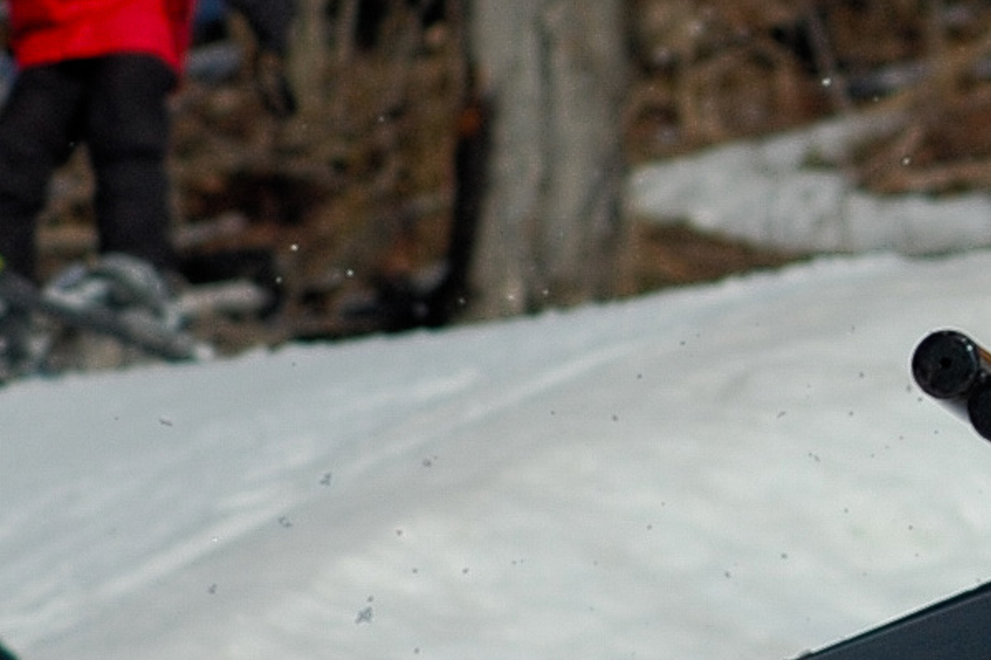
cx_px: 1641
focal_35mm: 828
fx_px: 22785
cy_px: -68
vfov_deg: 1.7
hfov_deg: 2.5
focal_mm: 110
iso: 200
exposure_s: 1/1250
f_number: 6.3
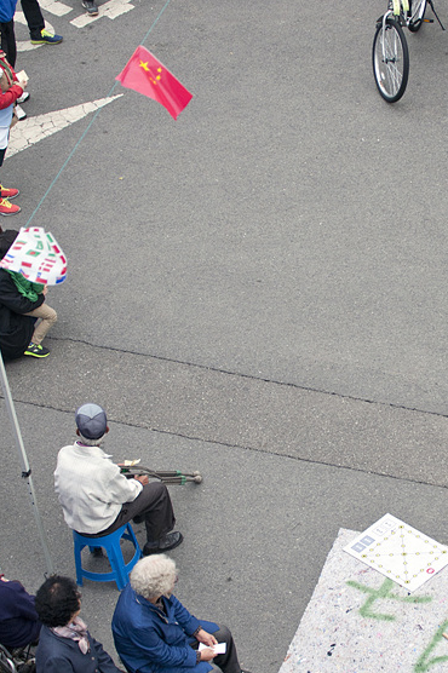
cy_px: 374
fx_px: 2018
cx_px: 344
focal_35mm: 108
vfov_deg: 18.9
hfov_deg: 12.6
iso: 400
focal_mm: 50
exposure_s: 1/640
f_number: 5
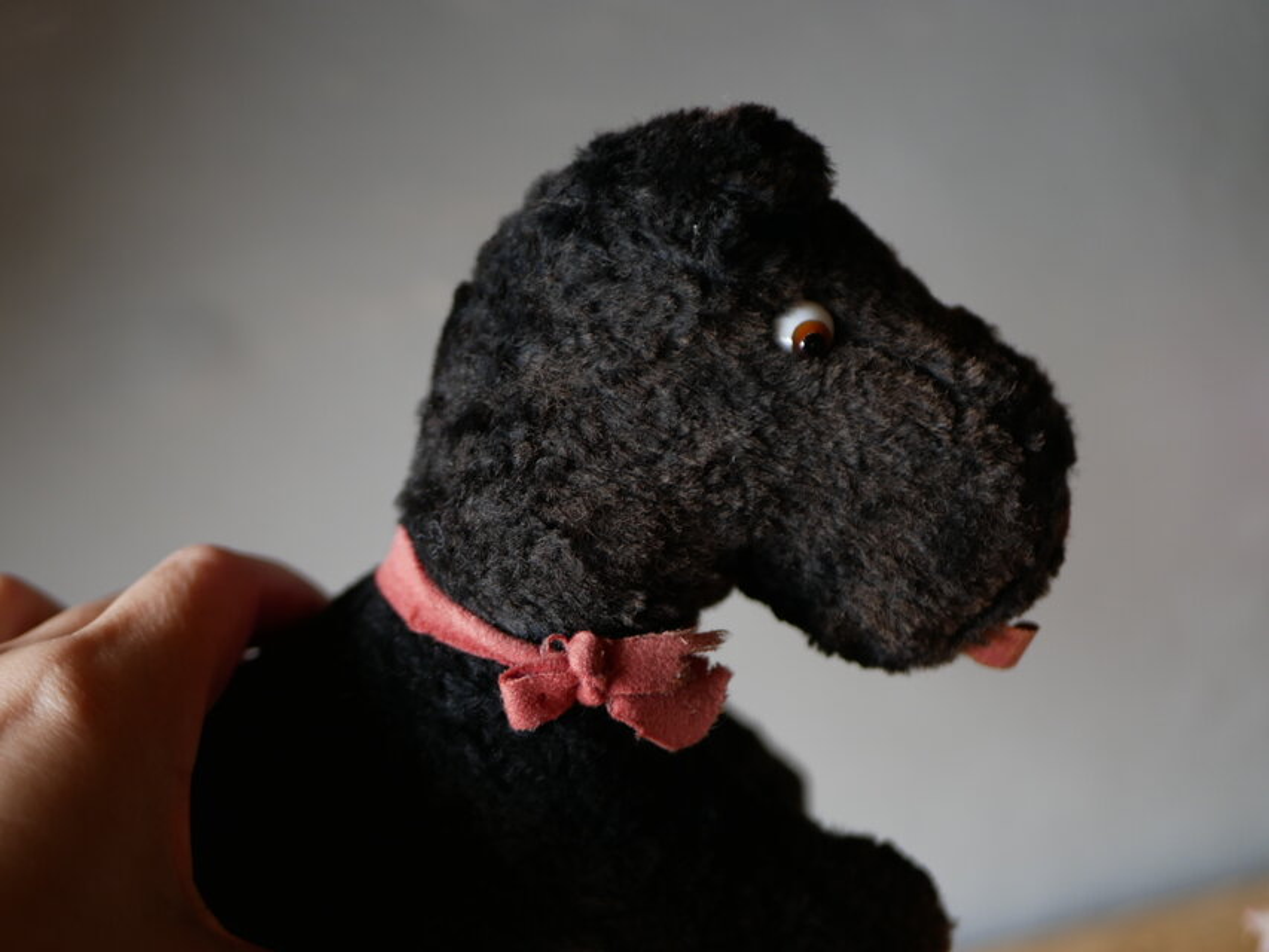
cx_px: 634
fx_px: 1833
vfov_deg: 29.1
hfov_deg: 38.2
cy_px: 476
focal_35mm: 50
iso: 250
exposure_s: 1/125
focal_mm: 25
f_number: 1.7
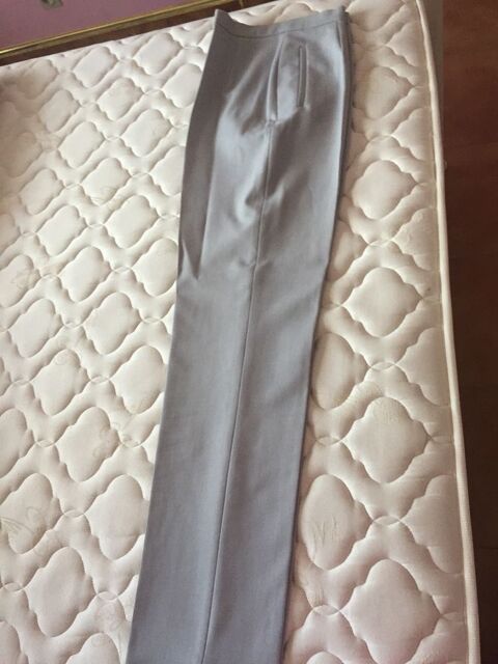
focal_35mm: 29
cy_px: 332
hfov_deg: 48.2
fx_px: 556
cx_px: 249
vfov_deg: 61.7
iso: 64
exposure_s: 1/33
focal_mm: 4.15
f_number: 2.2
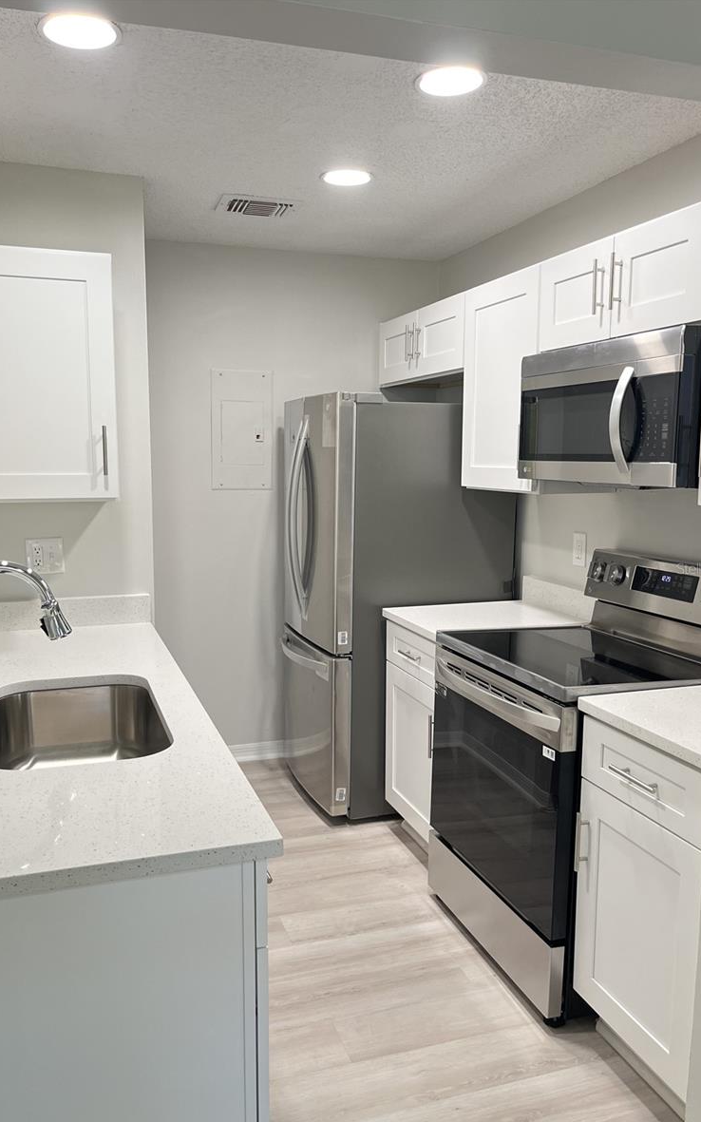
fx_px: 856
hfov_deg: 44.5
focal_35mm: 28
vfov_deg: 66.5
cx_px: 316
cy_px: 568
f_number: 1.6
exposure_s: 1/60
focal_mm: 5.1
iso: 200
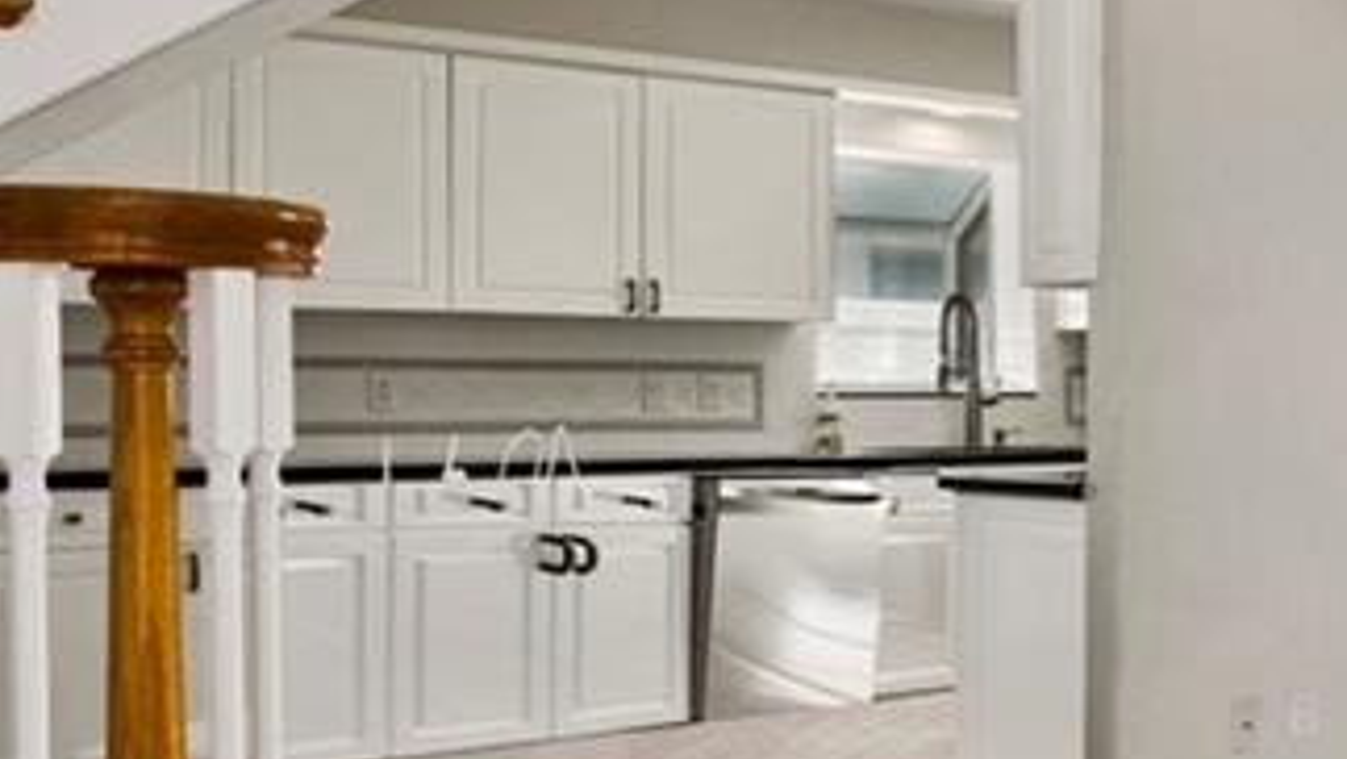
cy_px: 398
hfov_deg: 31.2
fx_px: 1953
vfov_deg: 22.0
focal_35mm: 55
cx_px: 1664
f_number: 8
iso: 100
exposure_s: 1/8
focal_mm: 11
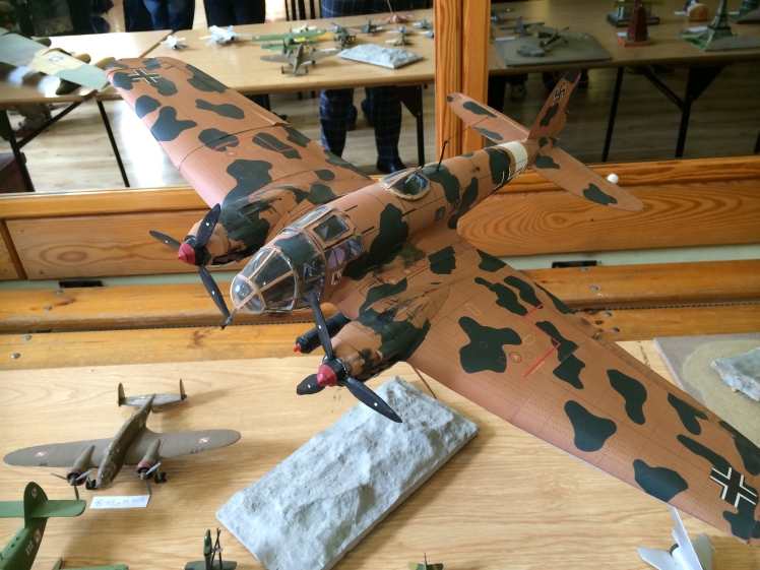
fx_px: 659
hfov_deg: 60.0
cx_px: 380
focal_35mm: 30
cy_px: 285
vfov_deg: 46.8
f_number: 2.2
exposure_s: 1/30
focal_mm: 4.12
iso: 100
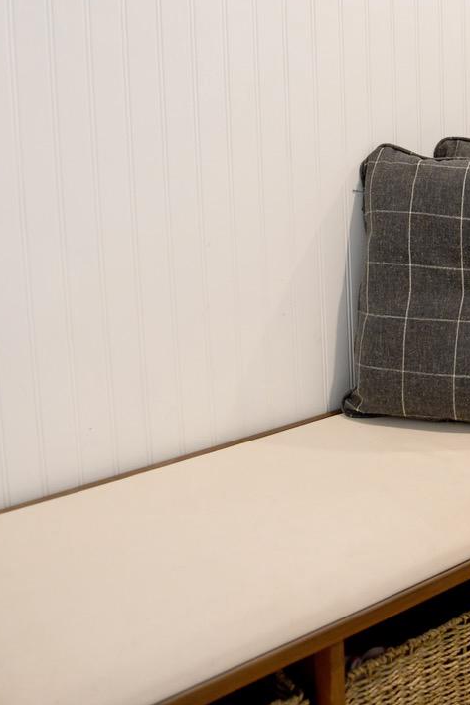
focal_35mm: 52
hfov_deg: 25.4
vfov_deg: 36.3
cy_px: 101
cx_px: 400
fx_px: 1018
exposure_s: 1/125
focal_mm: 24
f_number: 2.8
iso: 1250
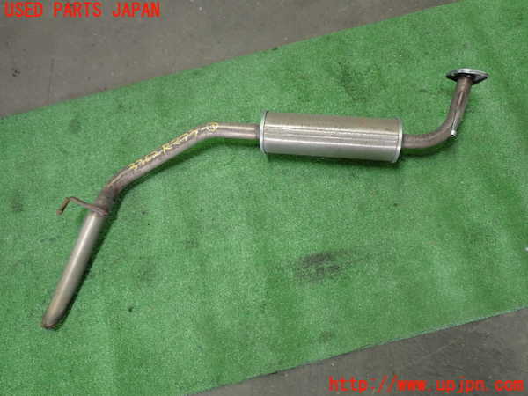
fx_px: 458
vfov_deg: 46.8
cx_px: 264
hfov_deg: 60.0
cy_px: 198
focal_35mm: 30
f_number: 2.3
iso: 200
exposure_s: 1/40
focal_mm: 5.4
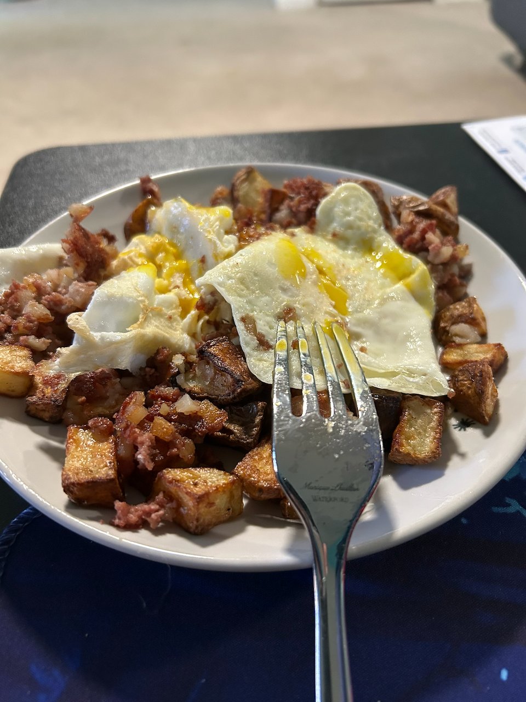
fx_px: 527
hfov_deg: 53.1
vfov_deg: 67.3
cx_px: 263
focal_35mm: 26
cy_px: 351
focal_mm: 5.7
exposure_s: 1/60
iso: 500
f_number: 1.5
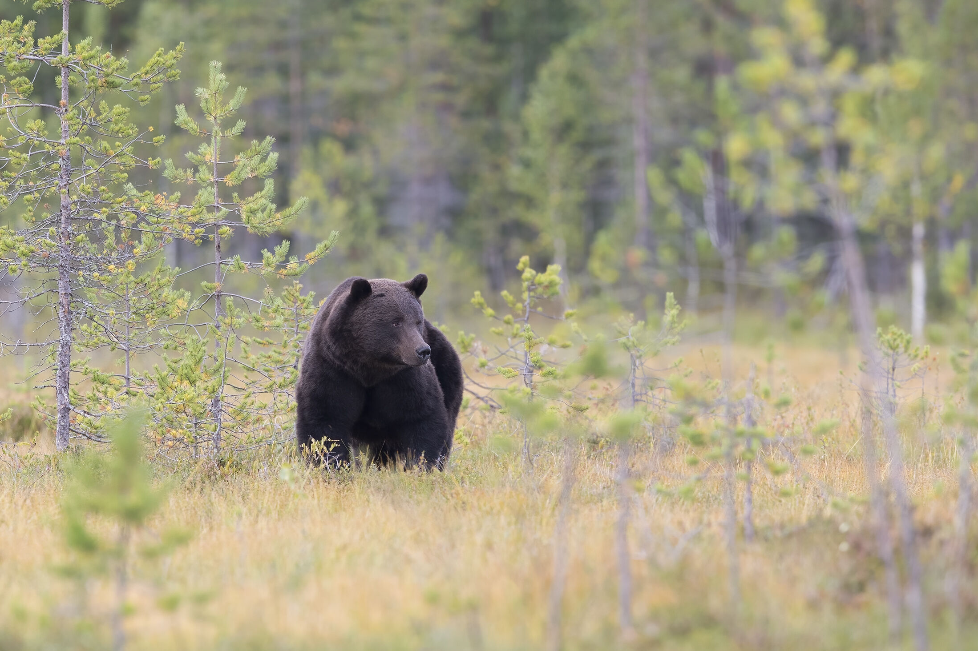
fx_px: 17788
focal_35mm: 655
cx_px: 524
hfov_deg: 3.1
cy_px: 343
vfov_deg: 2.1
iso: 2000
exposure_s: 1/1250
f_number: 6.3
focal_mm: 600
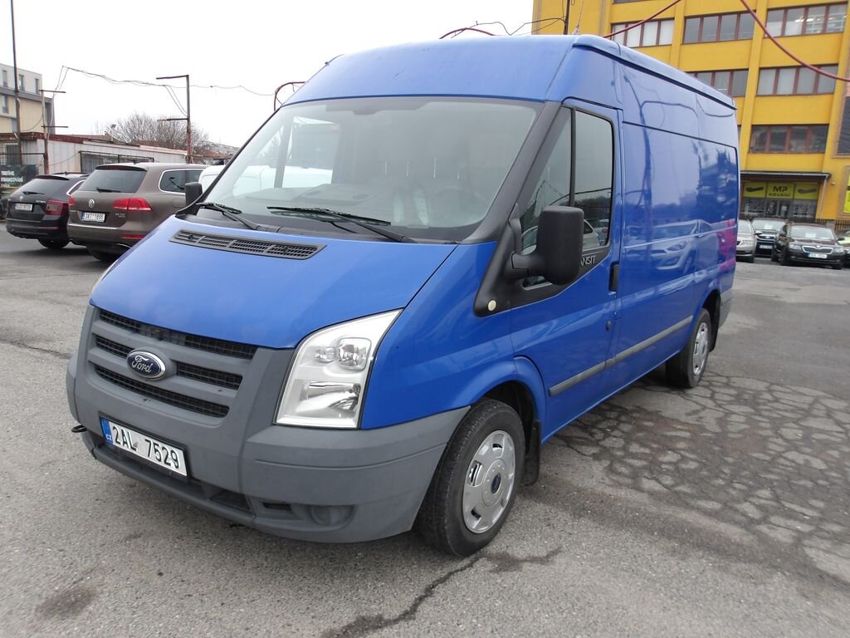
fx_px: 663
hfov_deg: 65.3
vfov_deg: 51.4
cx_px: 425
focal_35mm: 27
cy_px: 319
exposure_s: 1/113
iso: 100
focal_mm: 4.9
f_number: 3
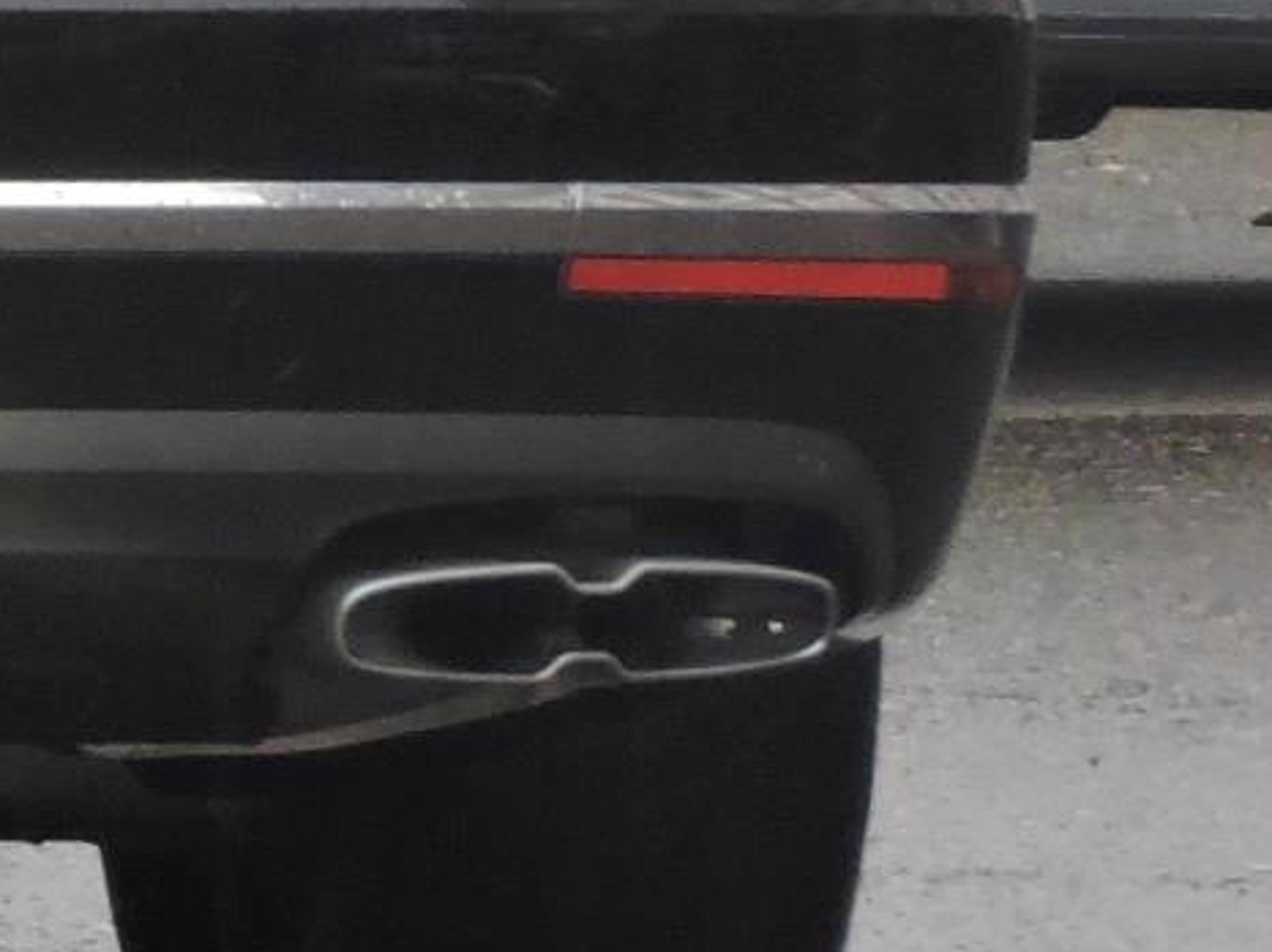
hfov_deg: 2.7
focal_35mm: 730
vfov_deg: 2.0
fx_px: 26811
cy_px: -352
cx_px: -1343
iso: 320
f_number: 5.2
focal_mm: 30.5
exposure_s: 1/60
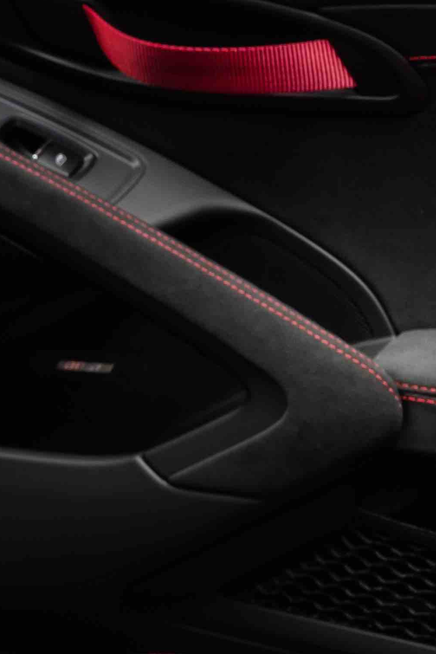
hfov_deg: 6.1
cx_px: -1214
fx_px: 3523
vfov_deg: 10.6
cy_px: 159
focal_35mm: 194
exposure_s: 6
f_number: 10
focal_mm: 35
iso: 160
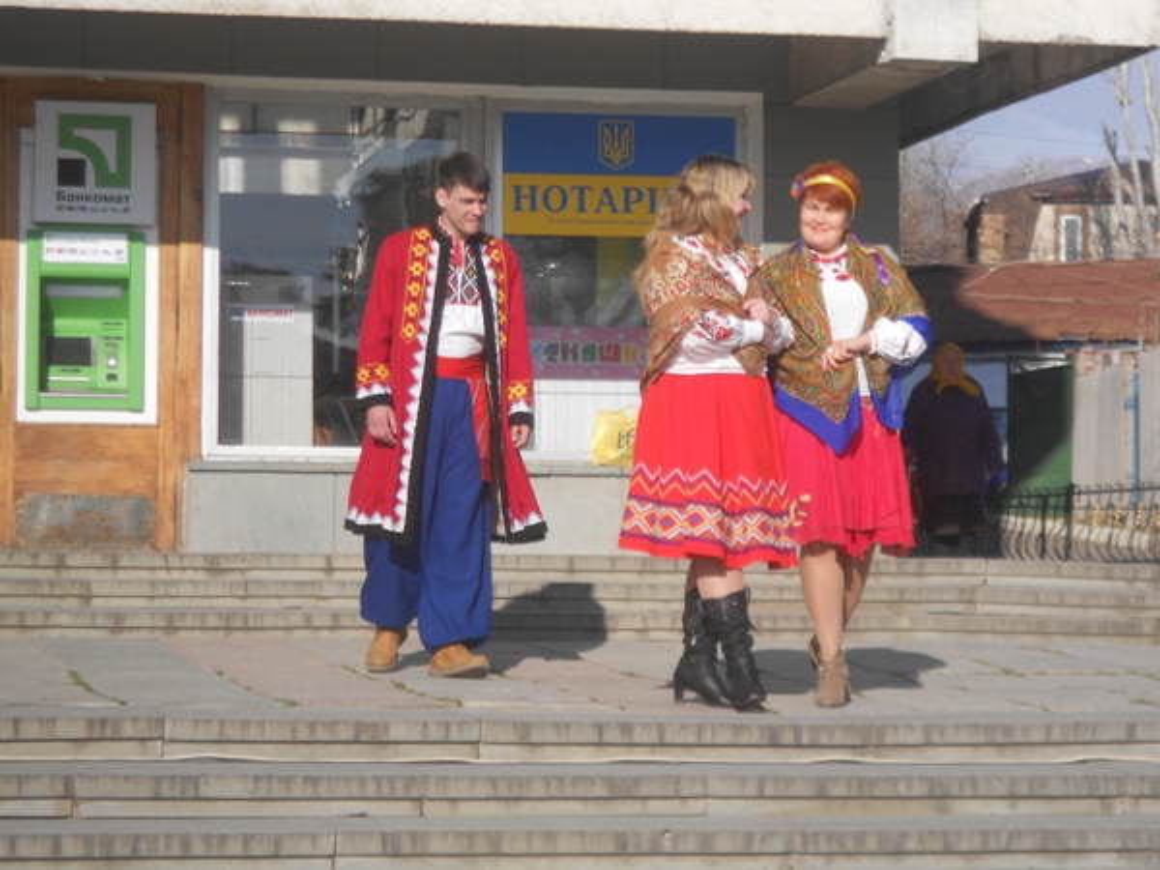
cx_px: 580
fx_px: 3787
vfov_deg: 13.1
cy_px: 435
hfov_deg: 17.4
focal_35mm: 113
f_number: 6
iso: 80
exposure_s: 1/400
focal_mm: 20.1
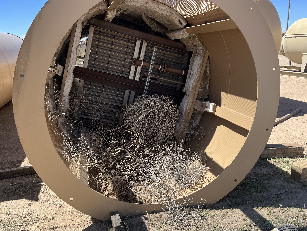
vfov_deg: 45.4
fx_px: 275
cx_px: 135
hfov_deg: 58.2
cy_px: 121
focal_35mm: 31
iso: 50
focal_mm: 5.1
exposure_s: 1/1422
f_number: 1.6
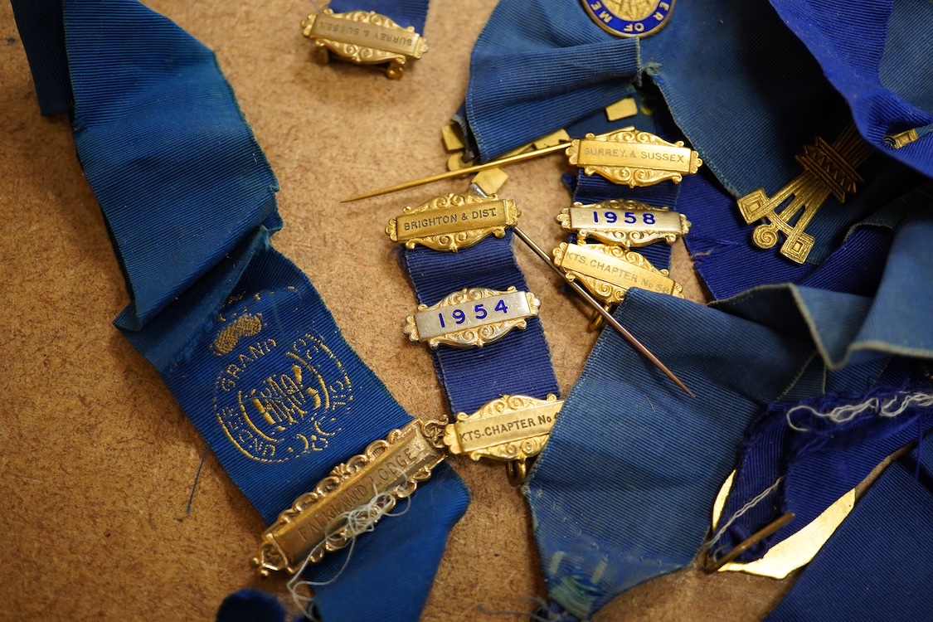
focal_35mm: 45
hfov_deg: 43.6
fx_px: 1166
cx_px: 466
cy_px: 311
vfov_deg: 29.9
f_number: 5
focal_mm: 30
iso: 2500
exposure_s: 1/200
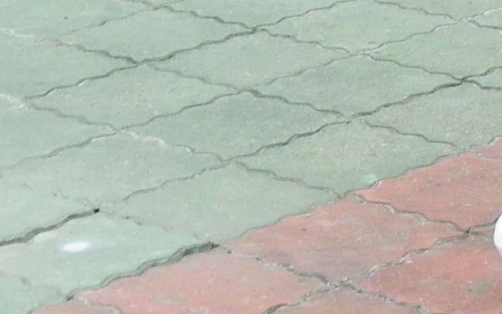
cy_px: -340
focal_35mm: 244
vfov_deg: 5.3
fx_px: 3338
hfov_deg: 8.4
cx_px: 737
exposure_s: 1/160
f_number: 4.5
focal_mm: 8.5
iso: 64
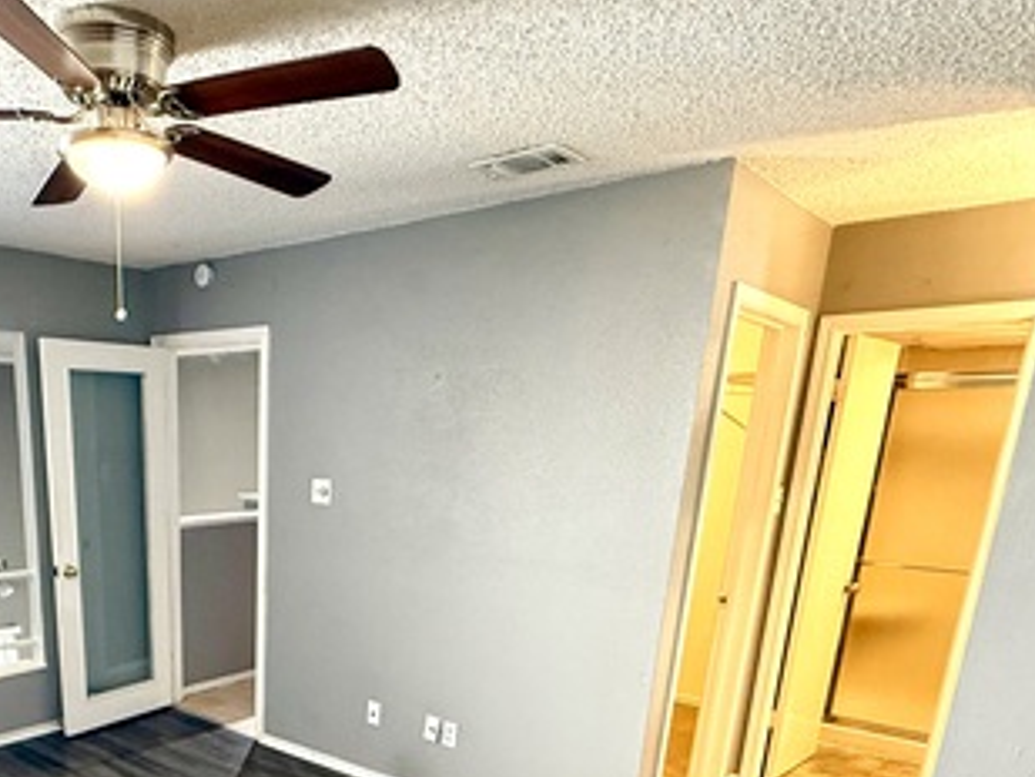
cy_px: 693
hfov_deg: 58.5
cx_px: 261
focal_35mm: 29
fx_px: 867
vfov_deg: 44.2
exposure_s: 1/60
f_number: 2.2
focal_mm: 2.22
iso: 500
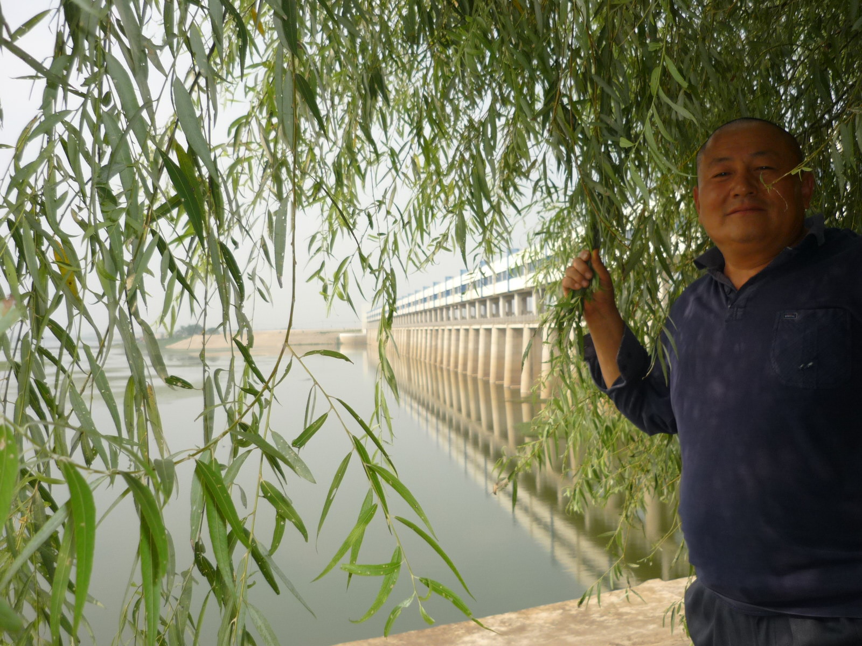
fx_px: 822
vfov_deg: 42.9
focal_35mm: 33
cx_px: 431
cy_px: 323
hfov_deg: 55.4
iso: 100
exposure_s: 1/125
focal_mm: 5.5
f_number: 8
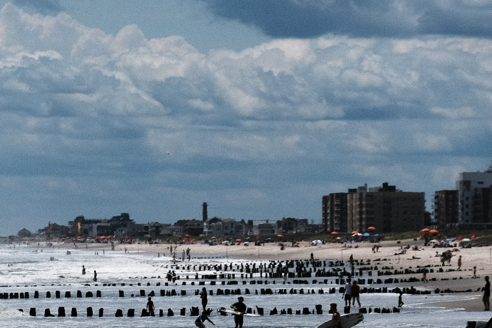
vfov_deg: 3.1
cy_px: 519
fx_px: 6053
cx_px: 158
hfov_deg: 4.7
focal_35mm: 443
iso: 160
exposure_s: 1/3000
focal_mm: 90.4
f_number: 5.6
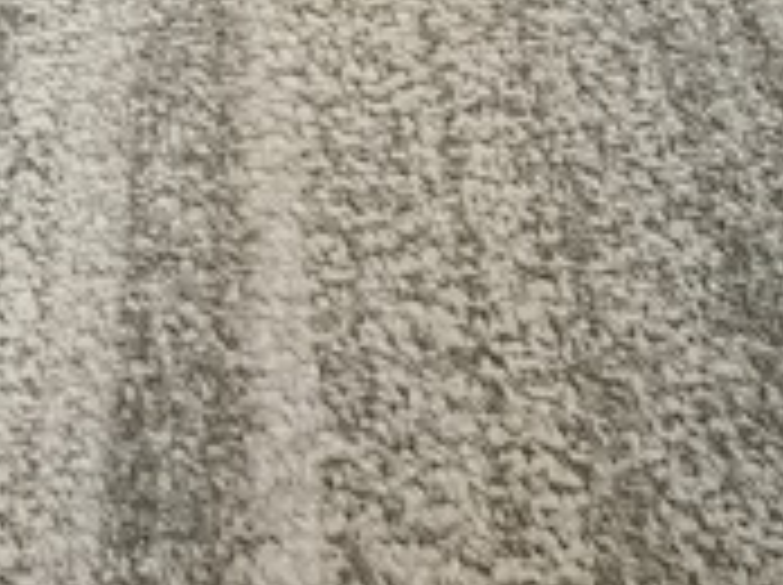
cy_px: -886
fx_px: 3592
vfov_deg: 8.4
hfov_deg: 12.3
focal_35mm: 159
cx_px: 27
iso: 1000
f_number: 1.6
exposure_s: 5
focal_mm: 5.56
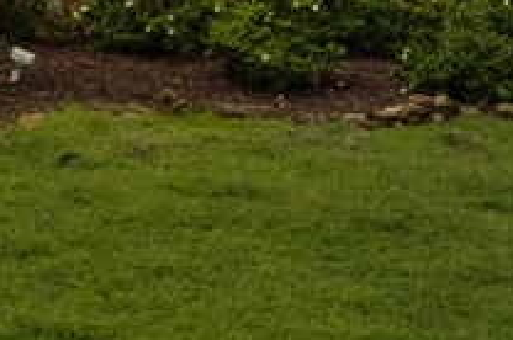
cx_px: -224
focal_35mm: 115
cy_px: -221
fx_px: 1636
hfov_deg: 16.5
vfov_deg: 11.2
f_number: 2.8
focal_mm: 8.38
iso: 100
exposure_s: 1/100
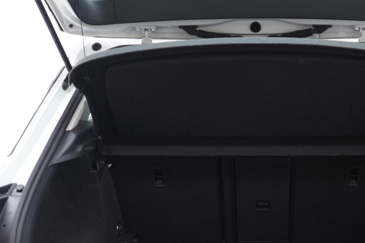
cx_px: 254
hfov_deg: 35.8
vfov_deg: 24.3
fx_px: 557
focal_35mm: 55
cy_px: 185
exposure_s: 1/40
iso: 250
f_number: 2.8
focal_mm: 24
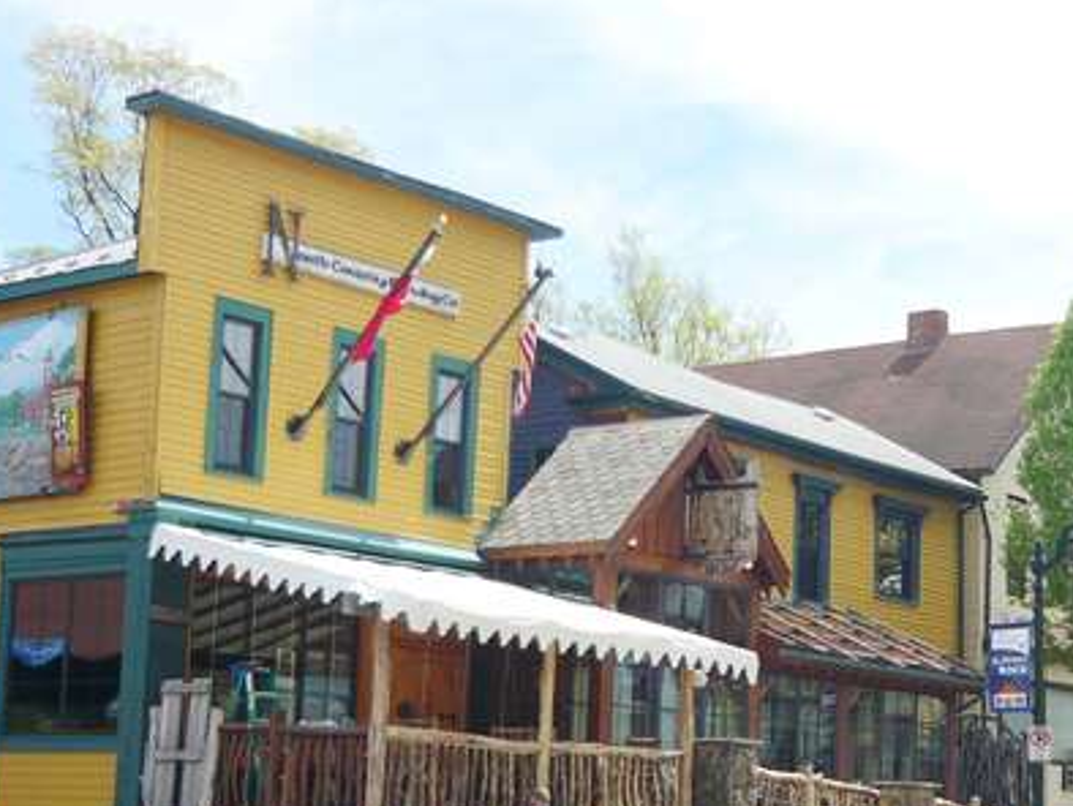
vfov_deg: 21.9
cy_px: 528
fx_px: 2078
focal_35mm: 67
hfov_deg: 28.4
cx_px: 836
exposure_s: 1/125
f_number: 8
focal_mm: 5.5
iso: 100
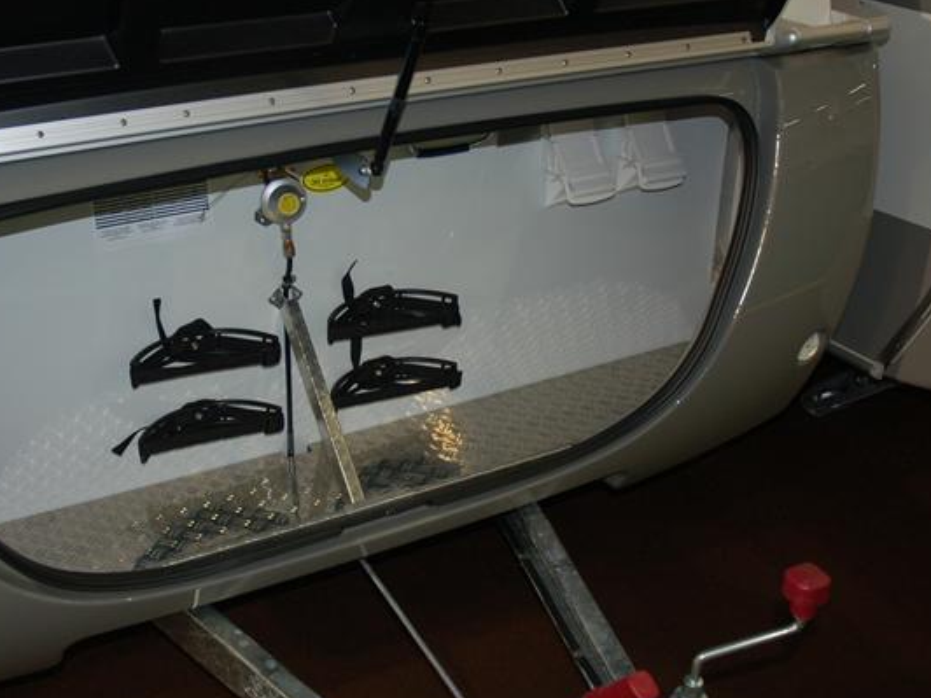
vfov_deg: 33.6
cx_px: 384
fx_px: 1156
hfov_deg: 43.7
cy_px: 324
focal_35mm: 43
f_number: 3.8
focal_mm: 22
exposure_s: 1/60
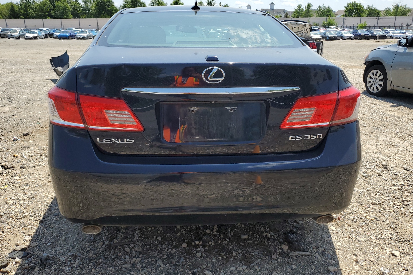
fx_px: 321
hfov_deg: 65.5
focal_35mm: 28
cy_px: 122
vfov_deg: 46.3
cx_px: 199
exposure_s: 1/2500
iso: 50
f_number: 1.5
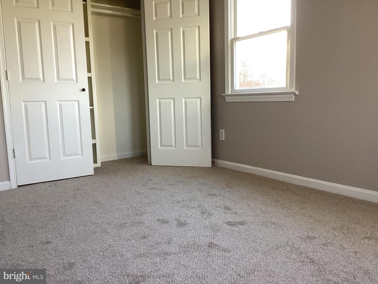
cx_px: 189
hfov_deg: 58.4
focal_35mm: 31
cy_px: 142
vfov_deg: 45.4
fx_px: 339
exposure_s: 1/50
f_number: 2.4
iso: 80
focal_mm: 3.3
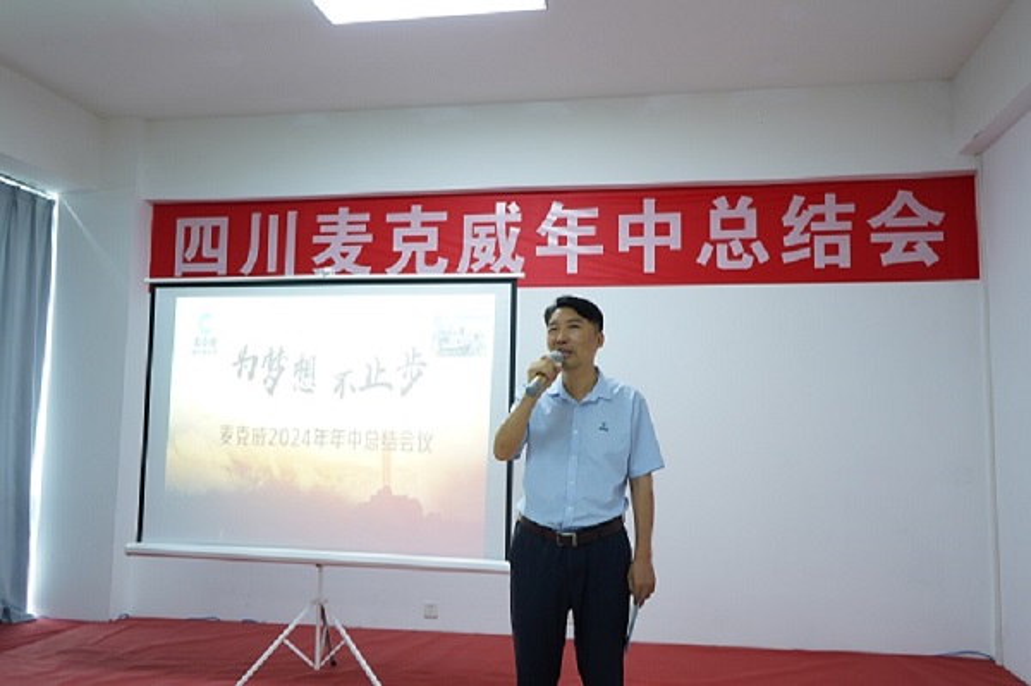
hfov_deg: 60.3
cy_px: 343
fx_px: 887
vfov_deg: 42.3
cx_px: 516
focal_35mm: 31
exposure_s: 1/40
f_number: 3.5
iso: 640
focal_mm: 31
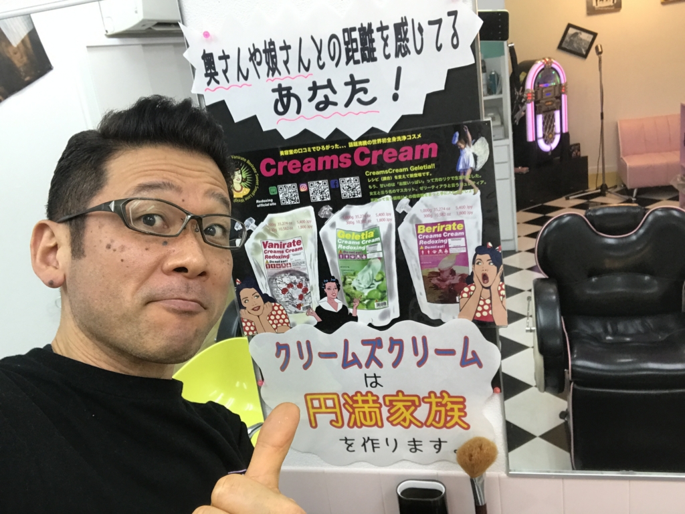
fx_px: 634
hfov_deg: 56.8
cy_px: 257
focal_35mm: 32
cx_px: 342
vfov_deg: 44.2
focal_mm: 2.87
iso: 50
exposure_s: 1/30
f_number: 2.2
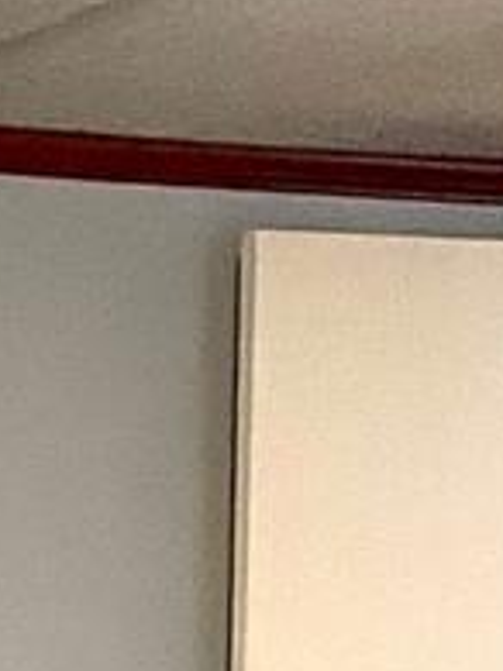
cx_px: -496
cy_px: 1955
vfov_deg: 8.3
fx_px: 3976
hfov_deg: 7.0
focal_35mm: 205
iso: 320
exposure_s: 1/60
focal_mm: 4.2
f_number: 1.6
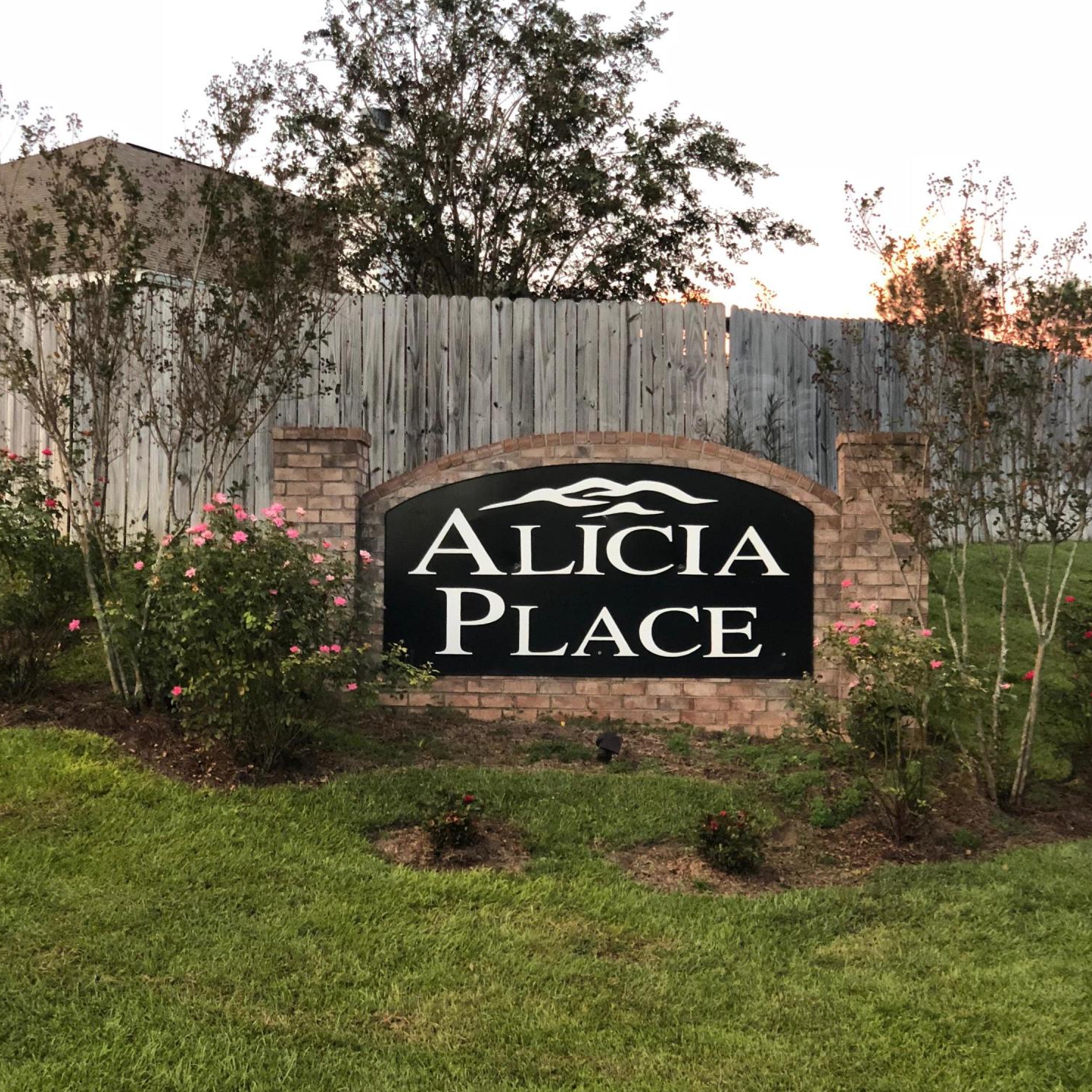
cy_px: 579
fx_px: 2213
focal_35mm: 62
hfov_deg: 27.7
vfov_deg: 27.7
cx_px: 547
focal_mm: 6
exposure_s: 1/60
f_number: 2.4
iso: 100
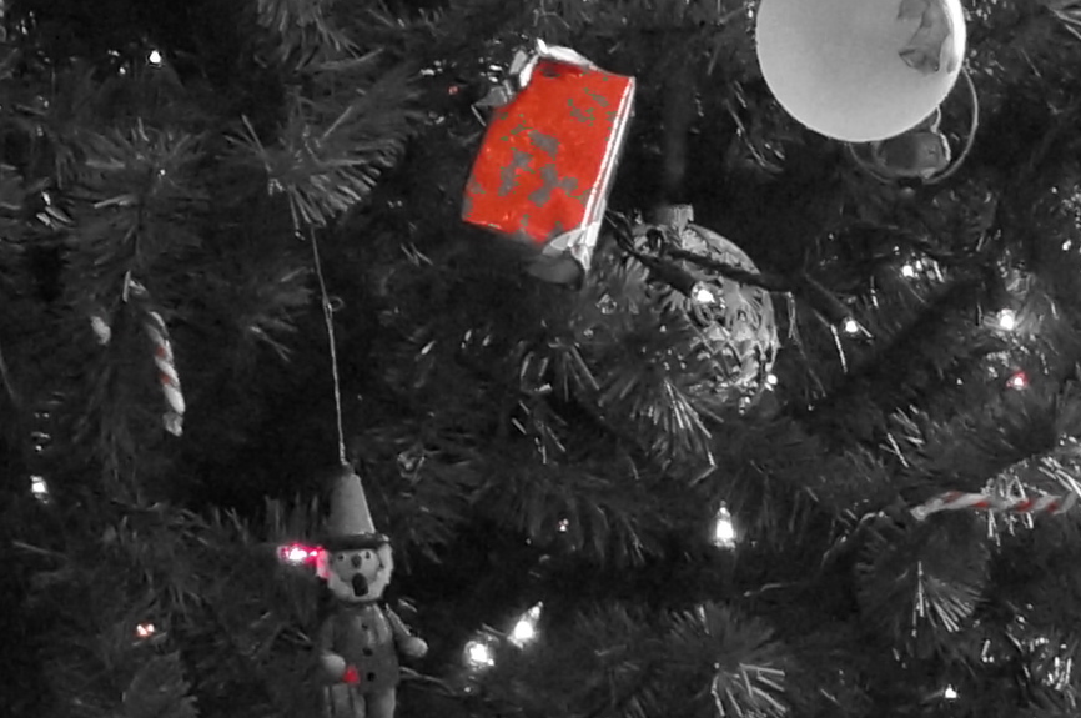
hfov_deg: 6.9
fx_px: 8932
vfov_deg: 4.6
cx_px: 698
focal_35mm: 298
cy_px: 642
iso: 3200
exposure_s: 1/100
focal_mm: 35
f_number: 5.6
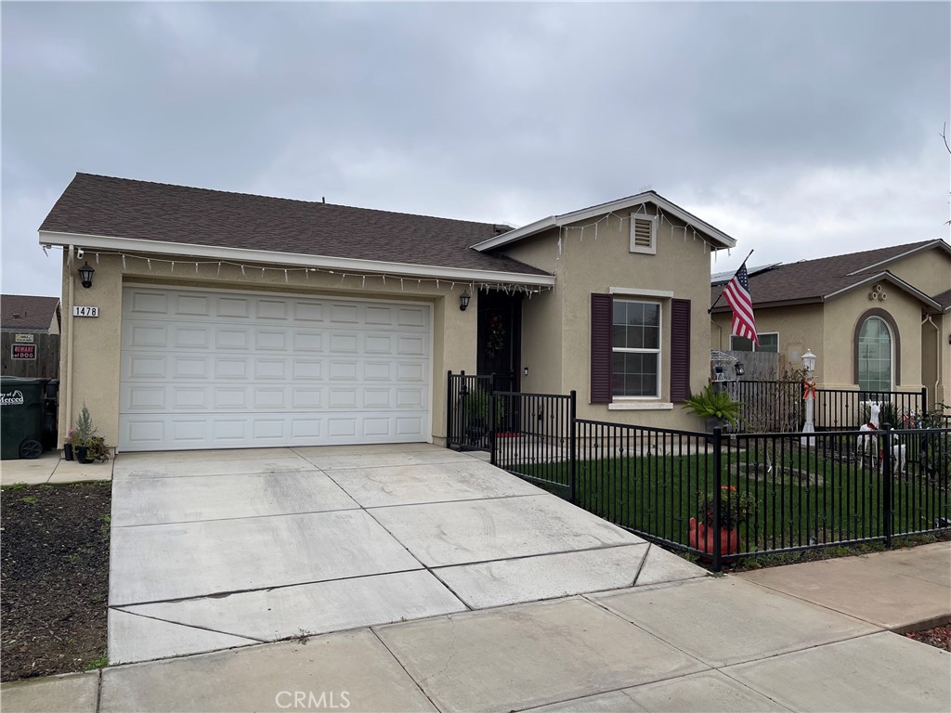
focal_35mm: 25
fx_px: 687
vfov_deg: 54.9
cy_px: 356
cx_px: 476
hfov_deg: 69.4
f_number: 1.6
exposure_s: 1/1642
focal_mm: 5.1
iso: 32
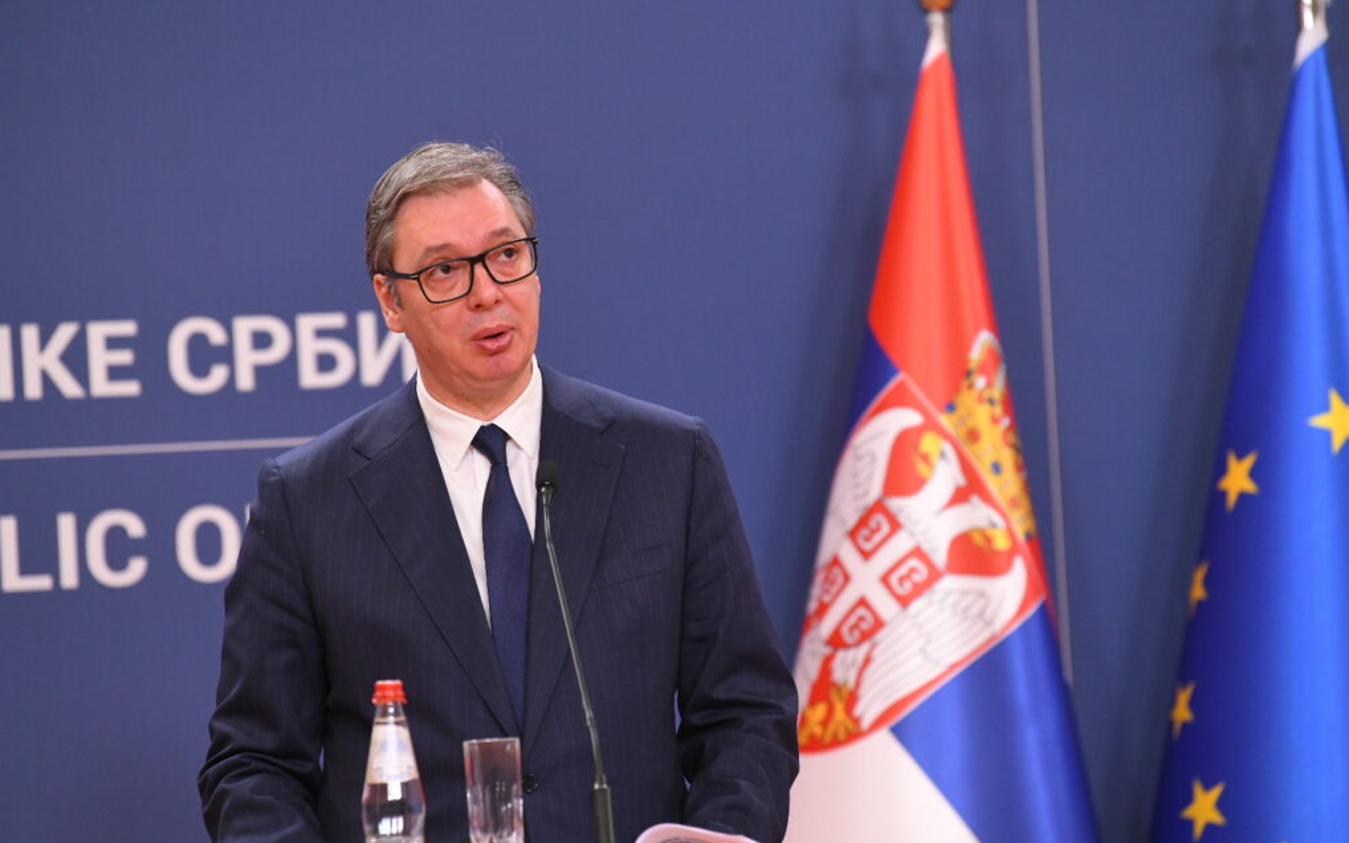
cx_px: 672
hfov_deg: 10.2
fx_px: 7536
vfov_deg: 6.4
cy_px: 439
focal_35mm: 205
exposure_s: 1/320
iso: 3200
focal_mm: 200
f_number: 4
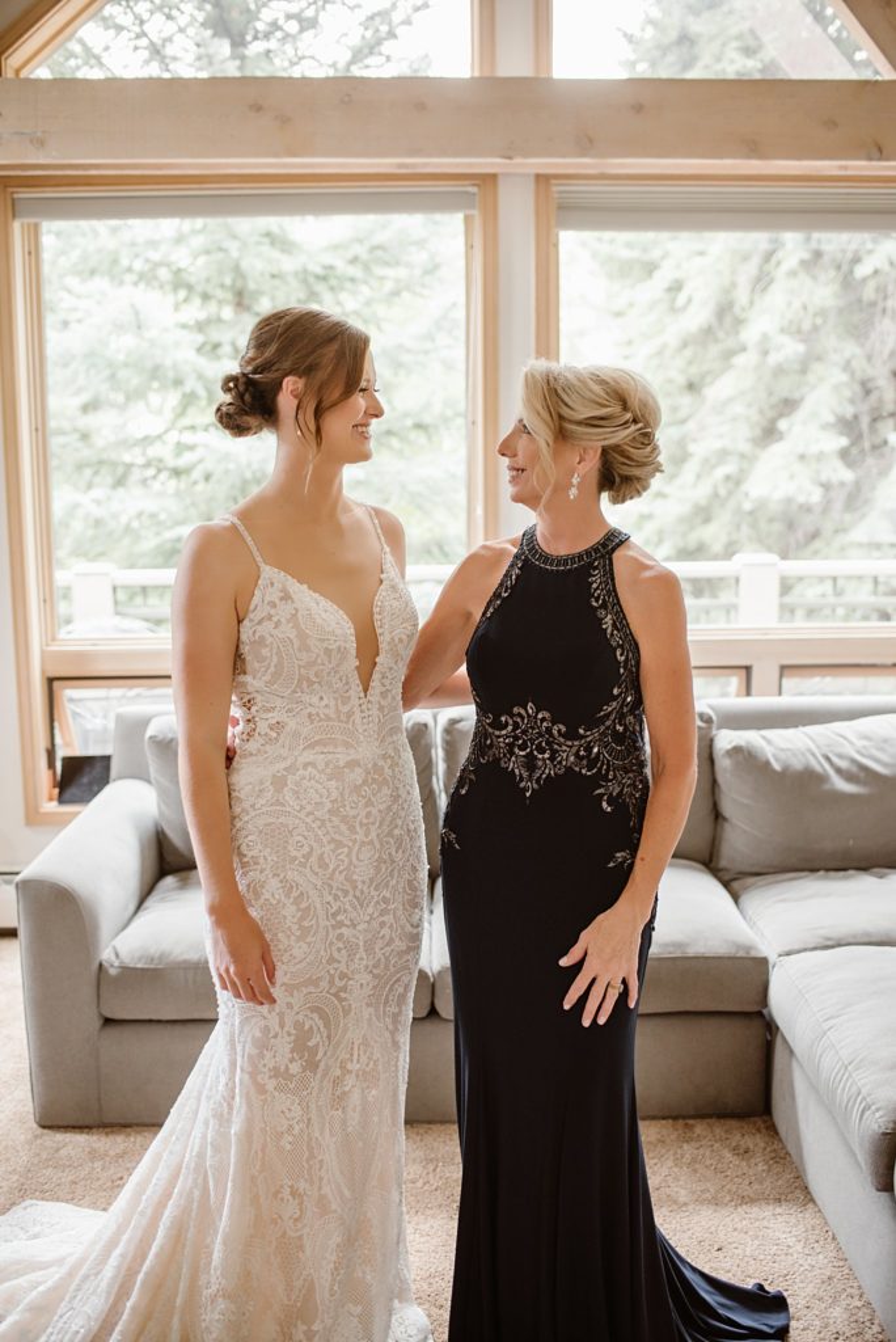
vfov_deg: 54.4
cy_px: 671
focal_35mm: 35
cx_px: 448
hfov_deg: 37.9
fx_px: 1305
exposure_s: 1/125
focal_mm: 35
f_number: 2.5
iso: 500
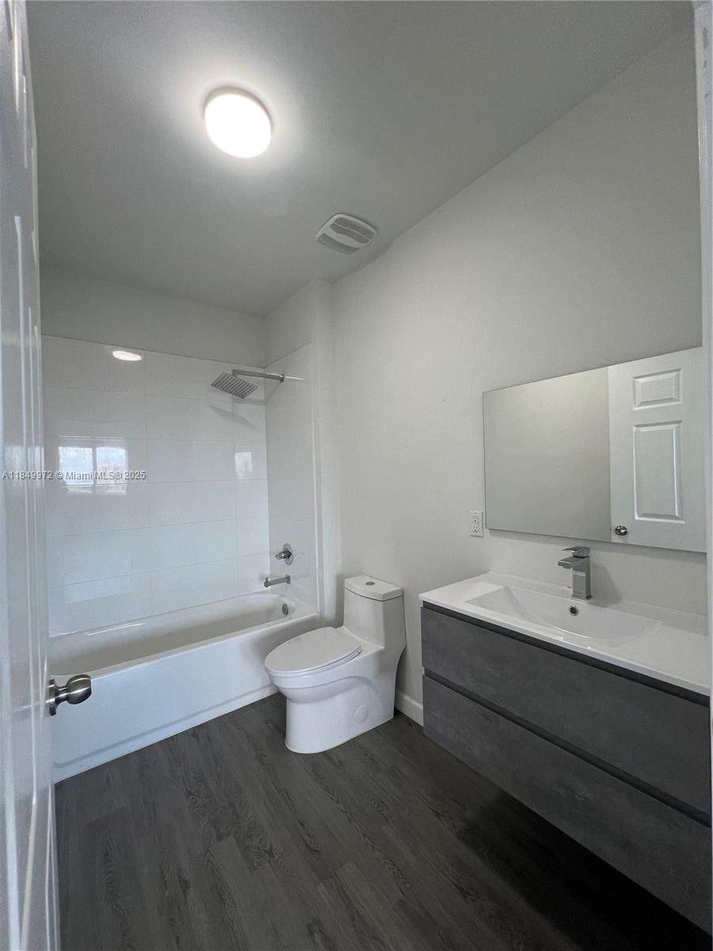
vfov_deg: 106.2
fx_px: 357
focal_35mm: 13
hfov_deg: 89.9
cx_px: 356
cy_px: 476
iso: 80
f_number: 1.8
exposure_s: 1/120
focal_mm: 1.57
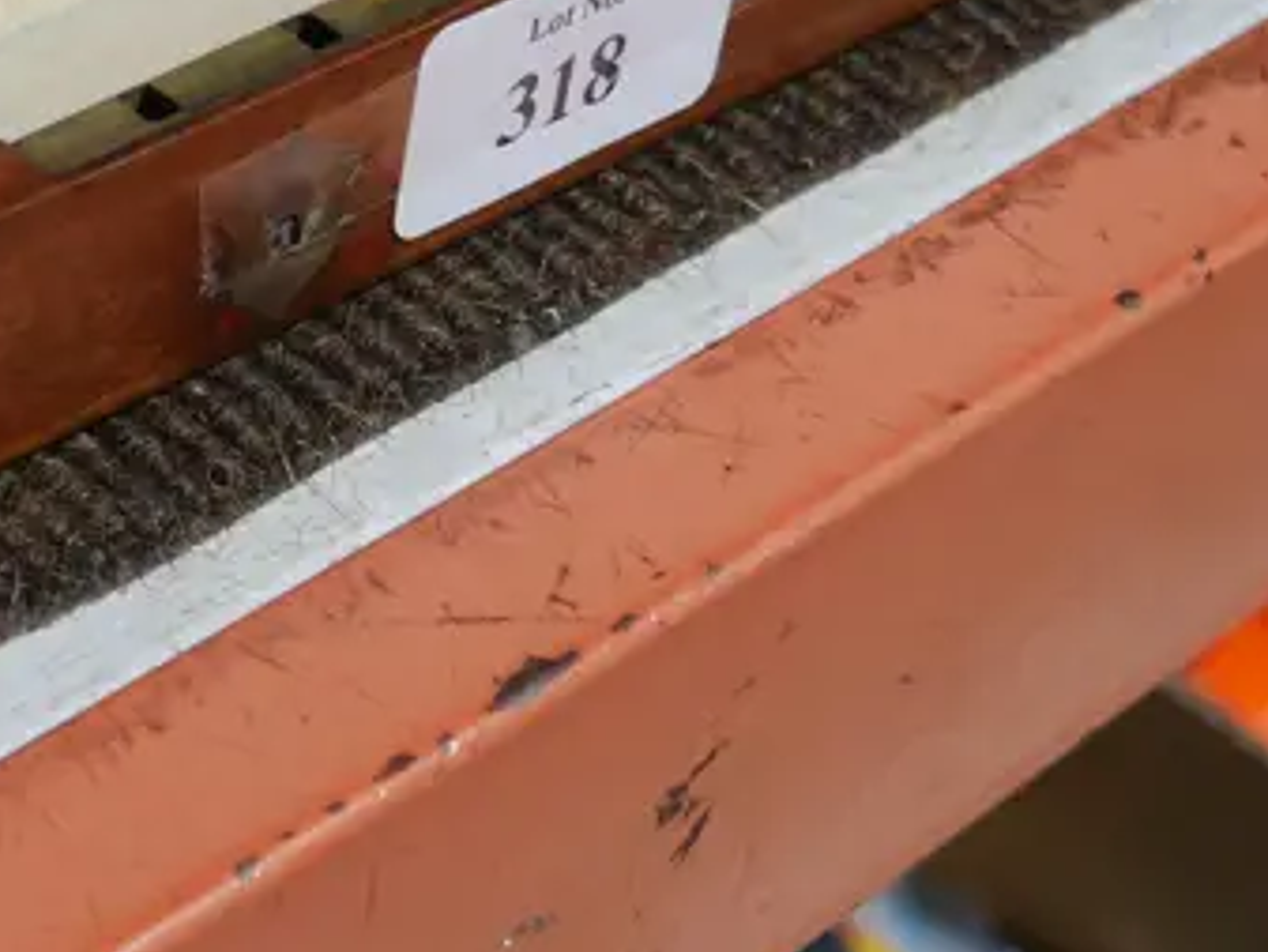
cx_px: -260
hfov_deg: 21.4
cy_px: -85
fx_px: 3115
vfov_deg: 16.9
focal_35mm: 85
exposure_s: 1/60
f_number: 3.5
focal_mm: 14
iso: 250
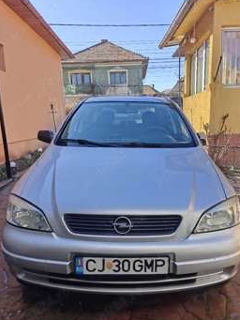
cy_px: 175
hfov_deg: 51.3
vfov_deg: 65.2
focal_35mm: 27
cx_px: 131
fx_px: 249
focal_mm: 6.06
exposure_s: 1/256
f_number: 1.6
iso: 50
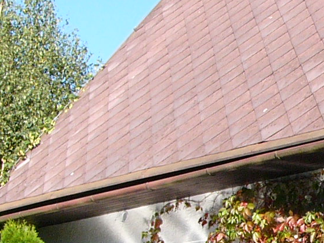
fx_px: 1395
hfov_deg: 12.9
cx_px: 398
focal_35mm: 149
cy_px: 174
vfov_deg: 9.9
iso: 100
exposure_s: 1/500
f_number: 4
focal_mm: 6
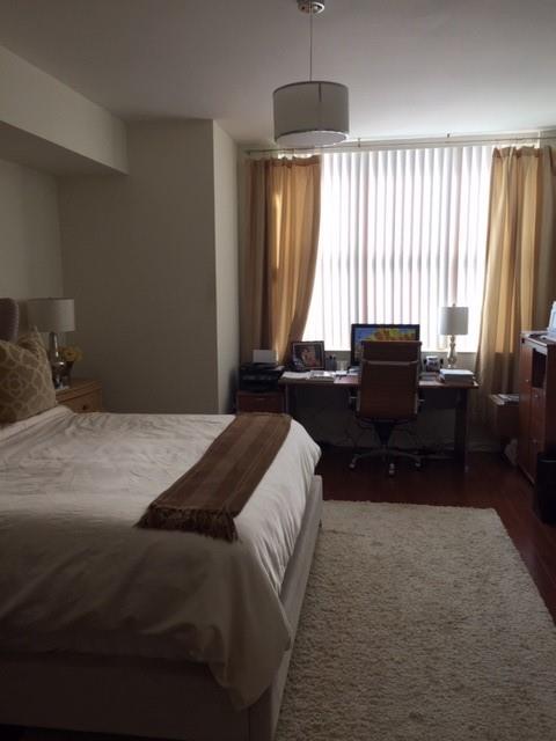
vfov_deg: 61.7
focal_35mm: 29
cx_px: 278
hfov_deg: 48.2
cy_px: 370
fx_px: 621
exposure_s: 1/120
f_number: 2.2
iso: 32
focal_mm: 4.15
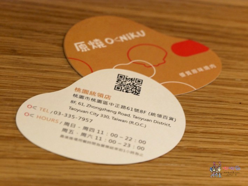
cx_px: 124
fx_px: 874
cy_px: 93
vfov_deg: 12.1
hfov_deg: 16.1
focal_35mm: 122
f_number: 5.2
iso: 1600
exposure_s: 1/20
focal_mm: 61
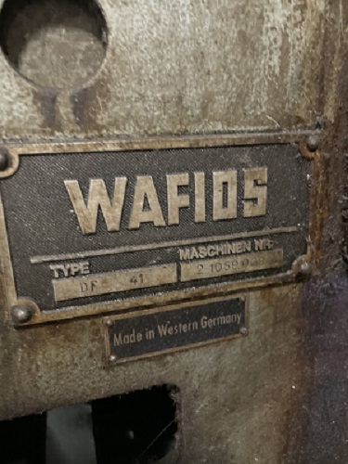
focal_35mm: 26
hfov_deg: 53.1
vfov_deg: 67.3
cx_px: 174
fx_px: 349
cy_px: 232
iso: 1000
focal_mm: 4.2
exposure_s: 1/30
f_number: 1.6
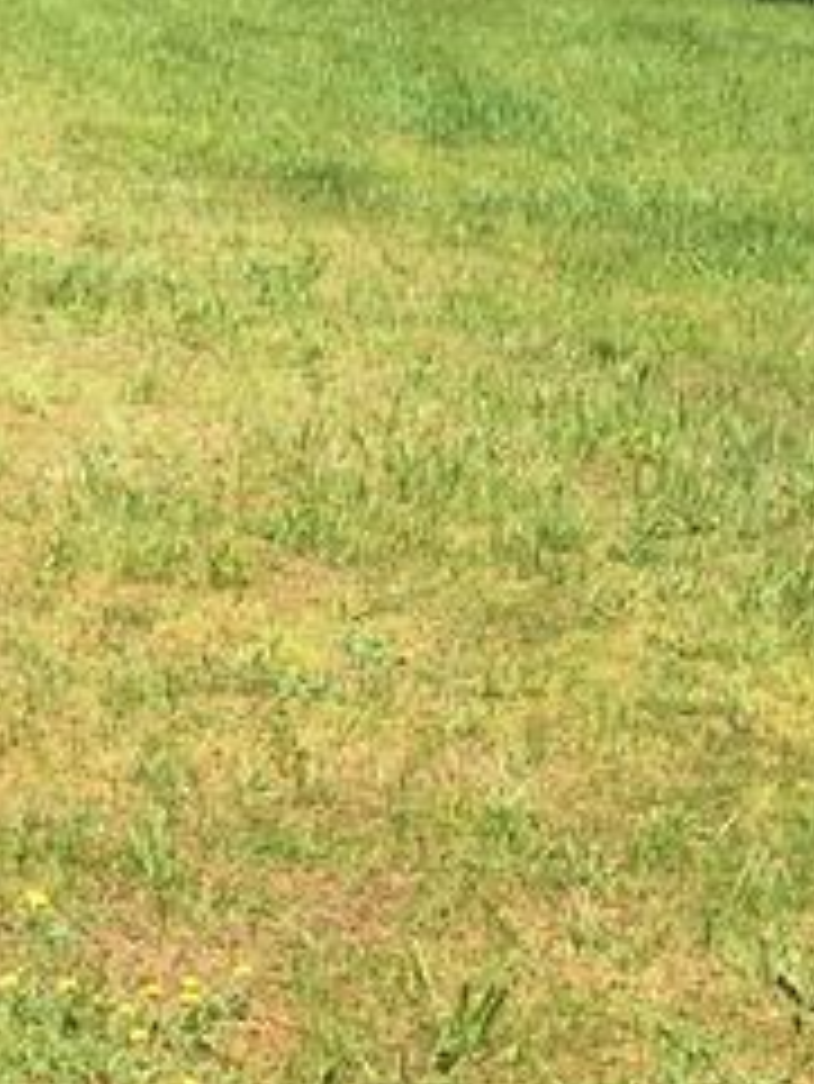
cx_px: 283
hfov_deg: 15.9
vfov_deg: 20.2
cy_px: -72
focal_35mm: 93
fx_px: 2913
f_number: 2.2
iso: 25
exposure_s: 1/855
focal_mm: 4.15
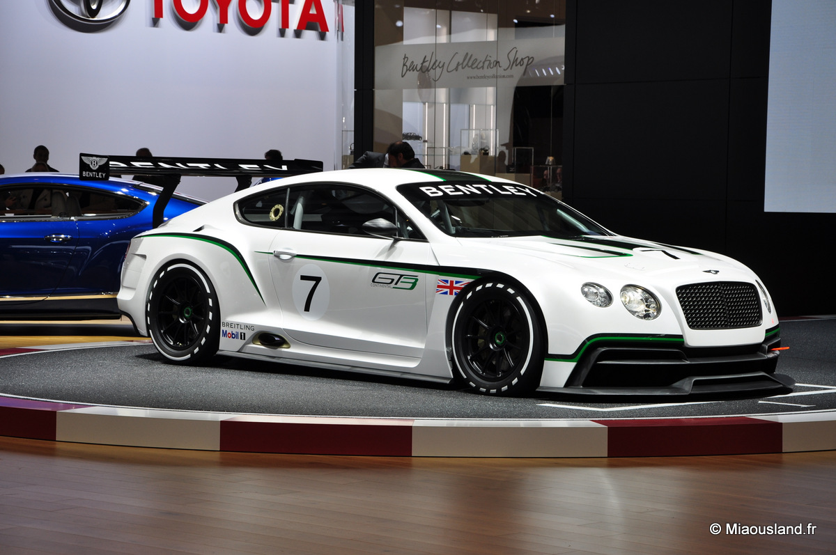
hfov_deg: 19.5
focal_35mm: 105
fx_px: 2435
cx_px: 418
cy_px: 278
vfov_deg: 13.0
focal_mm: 70
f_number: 8
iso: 200
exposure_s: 1/100
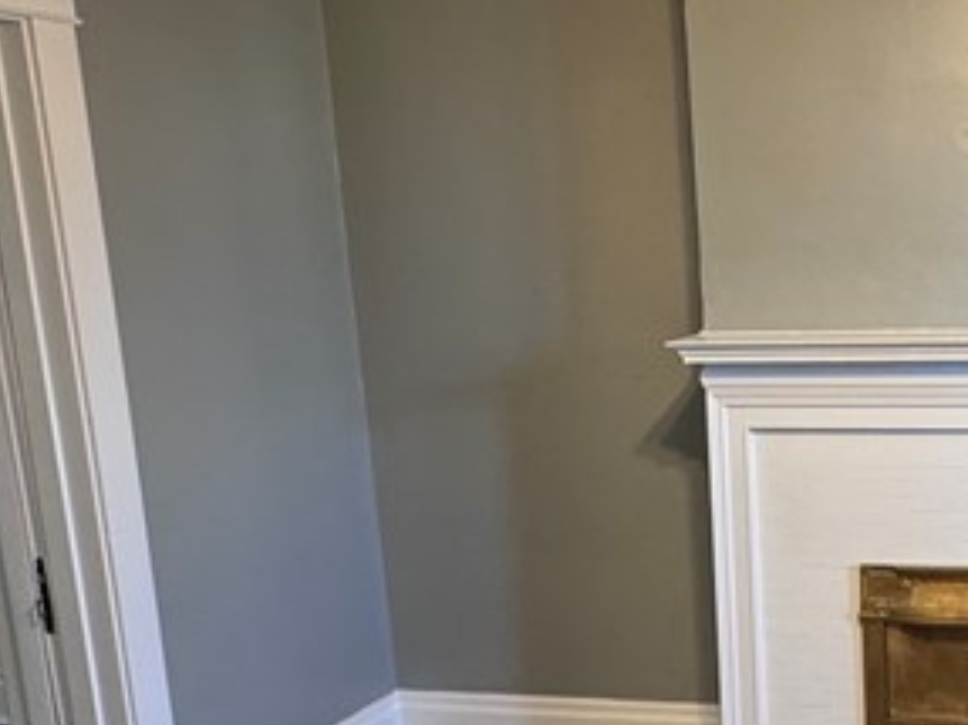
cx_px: 884
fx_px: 1398
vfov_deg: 28.8
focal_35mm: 50
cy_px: 506
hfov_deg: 35.8
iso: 250
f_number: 2.2
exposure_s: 1/60
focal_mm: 2.22
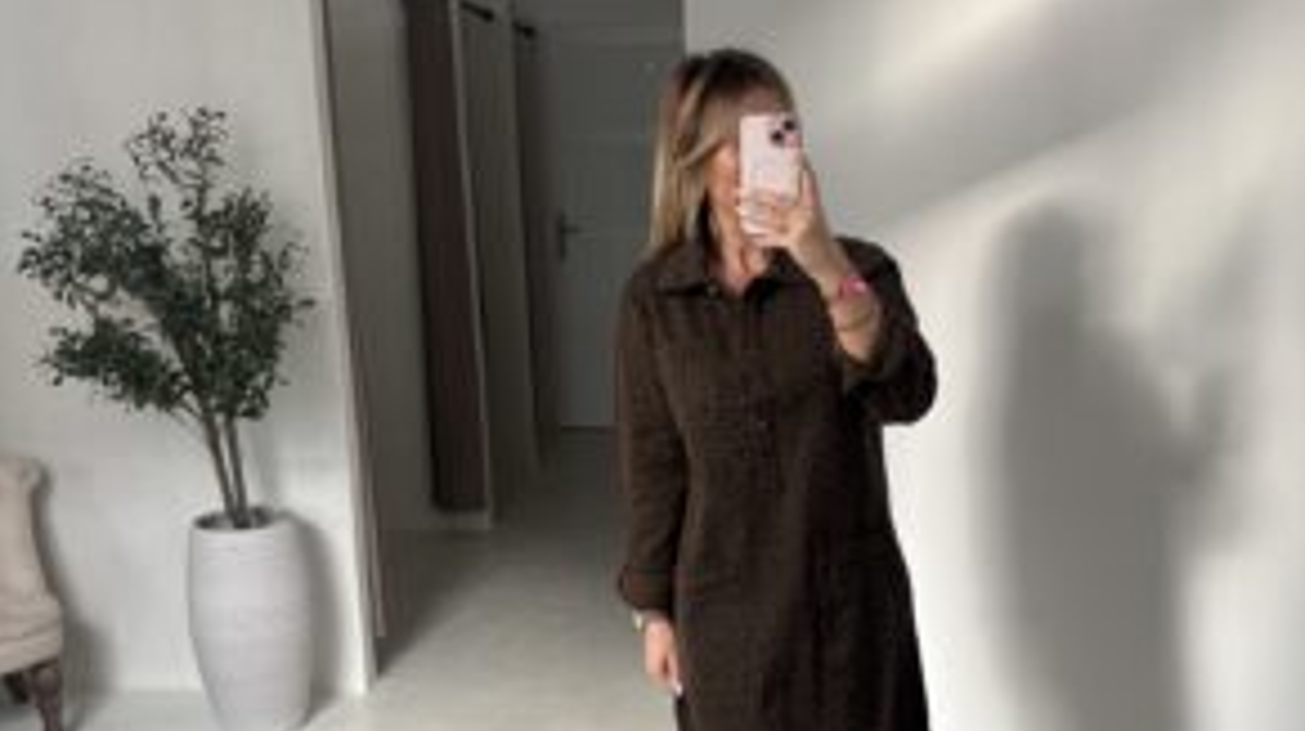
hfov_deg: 51.7
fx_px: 1348
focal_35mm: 39
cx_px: 659
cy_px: 457
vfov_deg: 30.2
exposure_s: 1/60
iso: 160
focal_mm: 5.96
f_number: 1.6
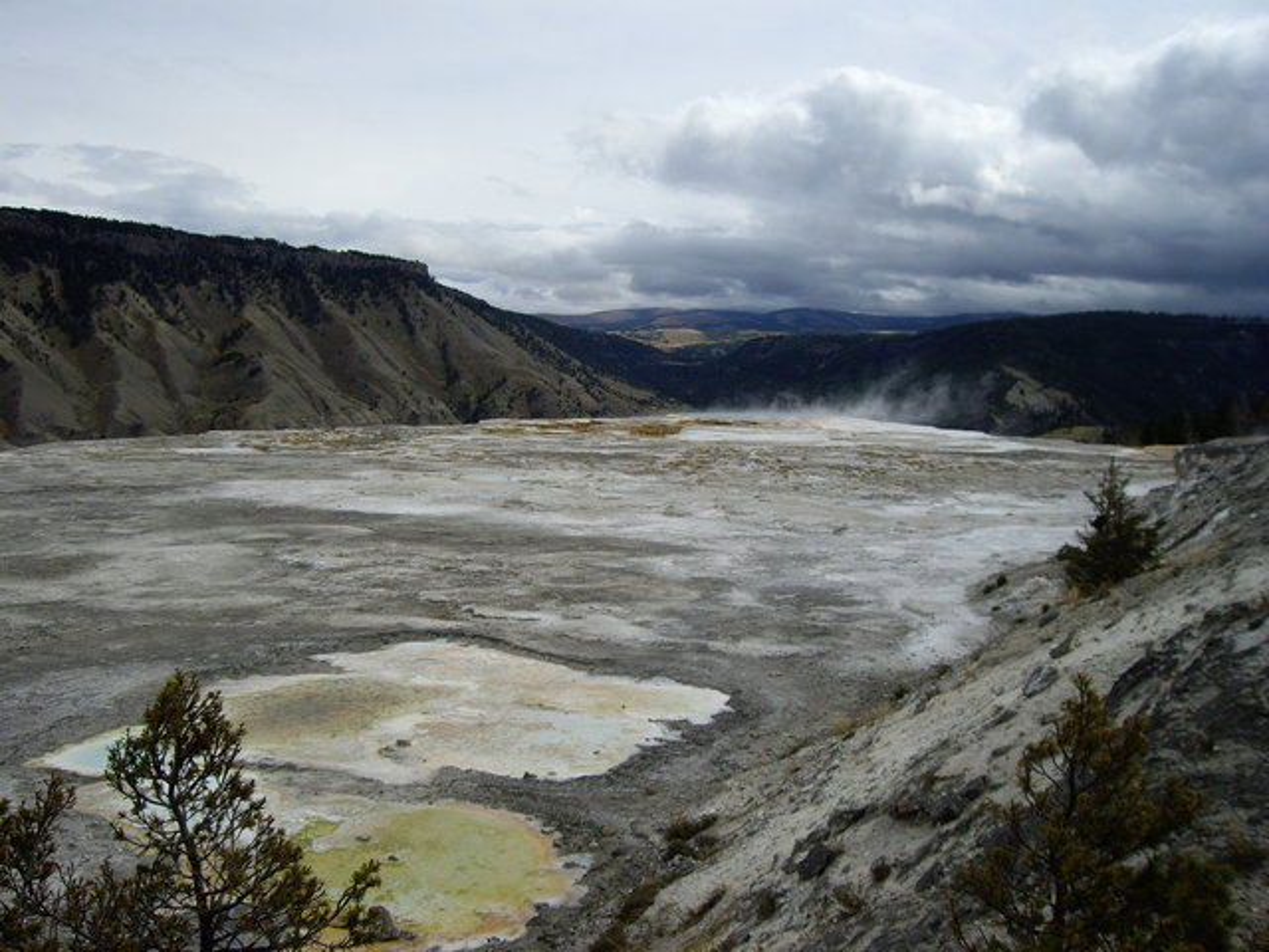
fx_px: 1393
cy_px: 476
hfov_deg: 49.0
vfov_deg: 37.7
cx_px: 634
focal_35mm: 38
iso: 50
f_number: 4.3
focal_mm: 6.2
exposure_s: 1/800
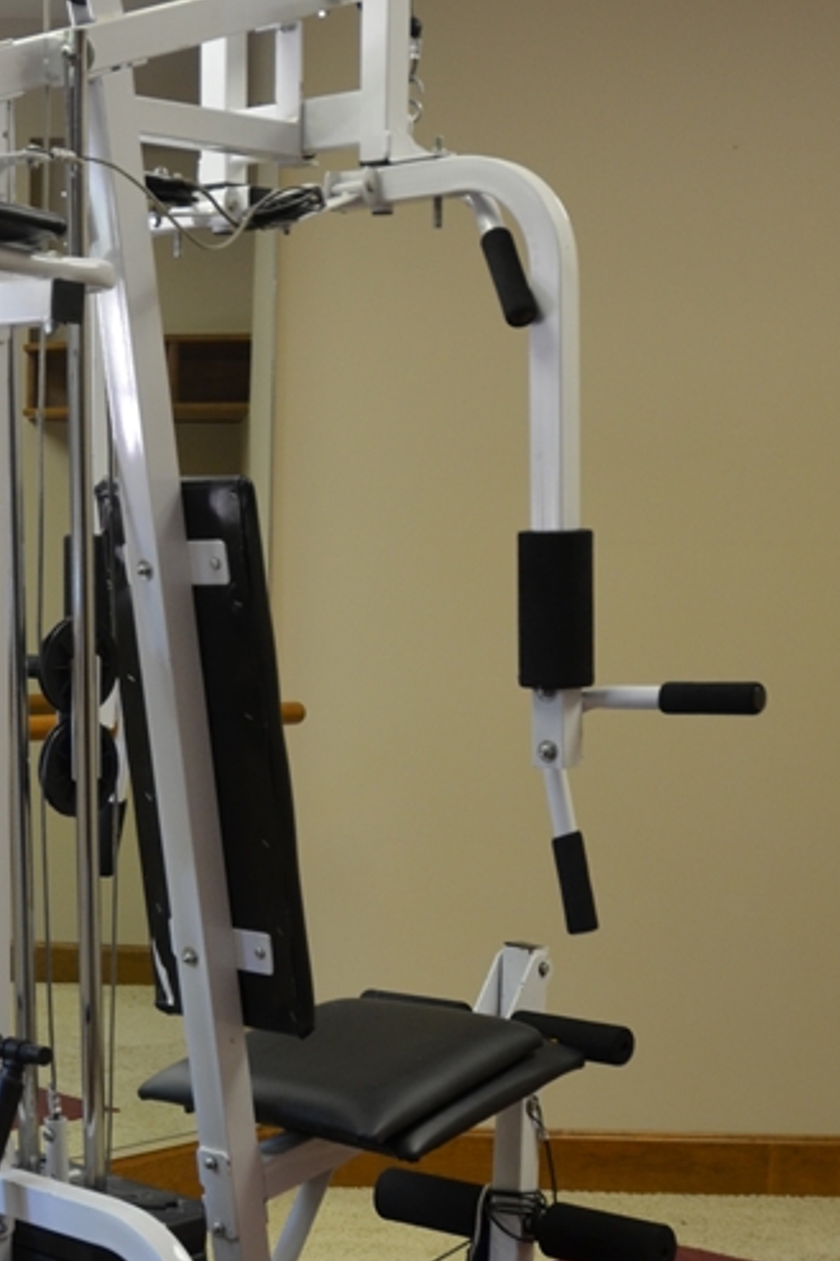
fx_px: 2452
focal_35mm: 70
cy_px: 768
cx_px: 55
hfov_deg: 19.0
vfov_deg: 28.8
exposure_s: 1/60
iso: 400
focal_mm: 22
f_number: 4
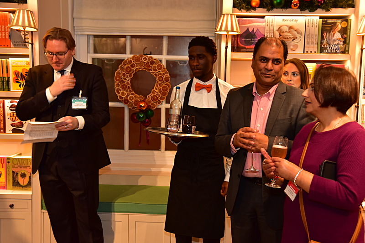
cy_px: 122
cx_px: 182
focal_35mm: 45
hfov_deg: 43.6
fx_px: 456
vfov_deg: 29.9
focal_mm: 45
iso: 1600
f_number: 5
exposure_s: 1/50
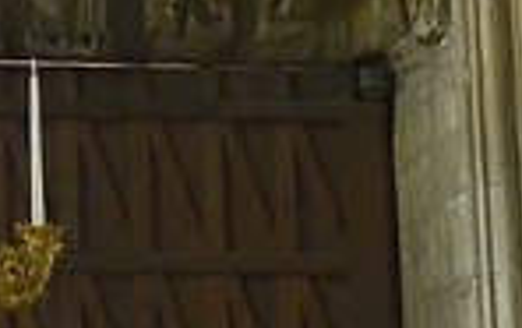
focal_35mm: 352
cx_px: -162
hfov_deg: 5.9
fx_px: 5015
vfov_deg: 3.3
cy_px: -1756
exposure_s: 1/40
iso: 1600
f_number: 4.5
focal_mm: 32
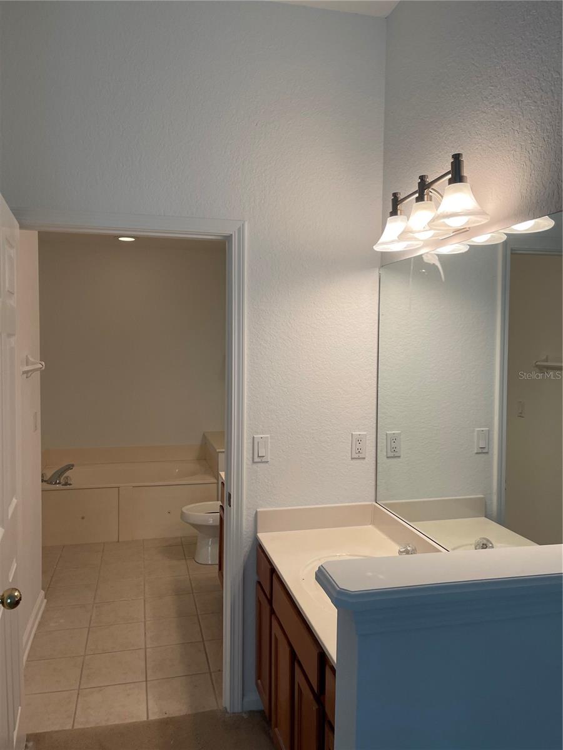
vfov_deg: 69.4
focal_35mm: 25
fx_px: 542
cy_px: 375
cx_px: 282
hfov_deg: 54.9
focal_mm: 5.1
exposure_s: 1/120
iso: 125
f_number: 1.6
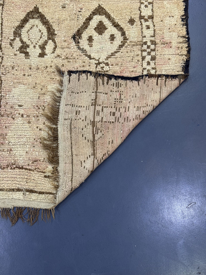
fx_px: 381
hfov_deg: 30.3
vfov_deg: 39.7
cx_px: 103
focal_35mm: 48
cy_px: 138
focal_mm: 6.76
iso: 125
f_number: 1.78
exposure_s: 1/50
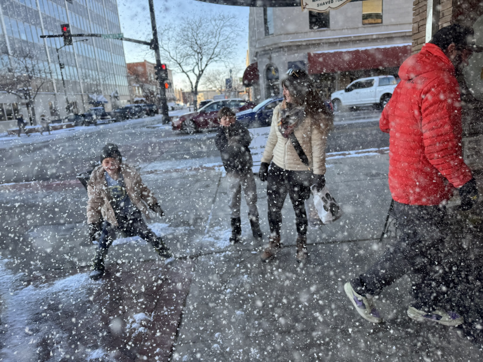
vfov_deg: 56.8
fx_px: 335
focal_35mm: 24
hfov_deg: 71.6
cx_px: 242
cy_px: 181
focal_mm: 6.76
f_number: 1.78
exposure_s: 1/558
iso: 80
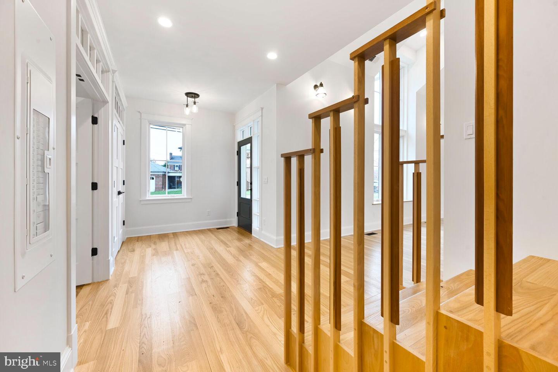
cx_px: 279
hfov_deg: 104.3
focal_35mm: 14
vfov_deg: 81.2
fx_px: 217
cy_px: 186
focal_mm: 14
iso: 200
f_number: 9
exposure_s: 1/5
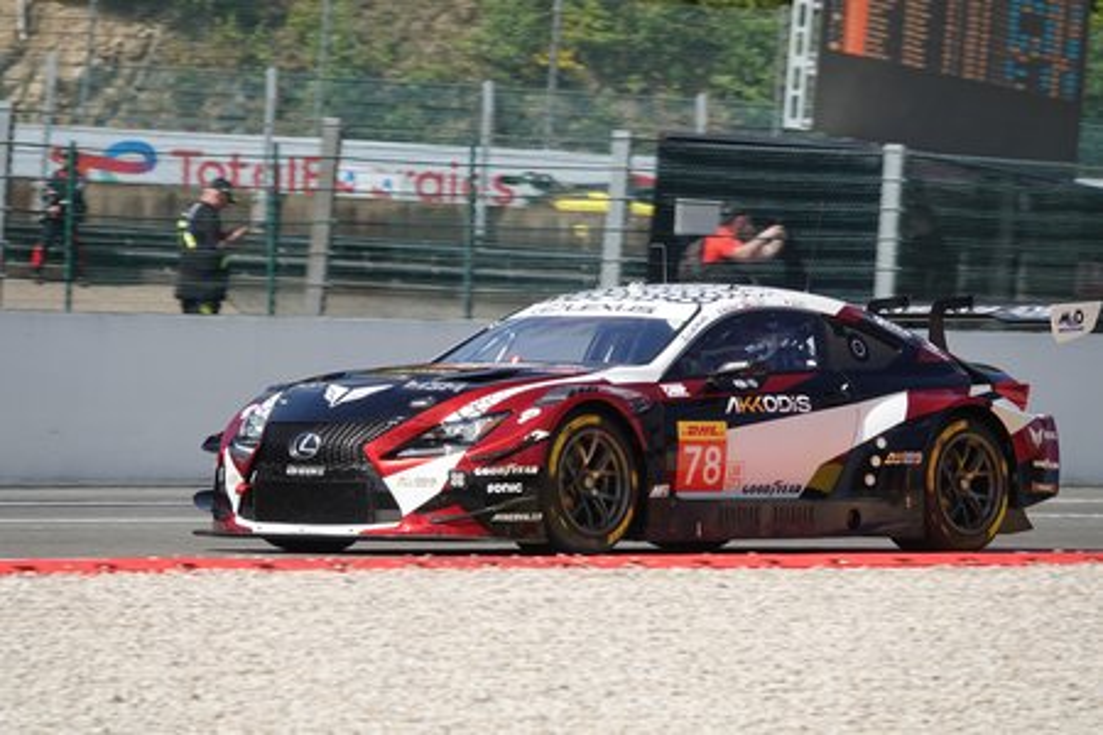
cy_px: 368
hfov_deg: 6.4
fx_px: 9804
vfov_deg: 4.3
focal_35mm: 320
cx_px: 552
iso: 100
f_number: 4.5
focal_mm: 117.29
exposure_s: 1/800
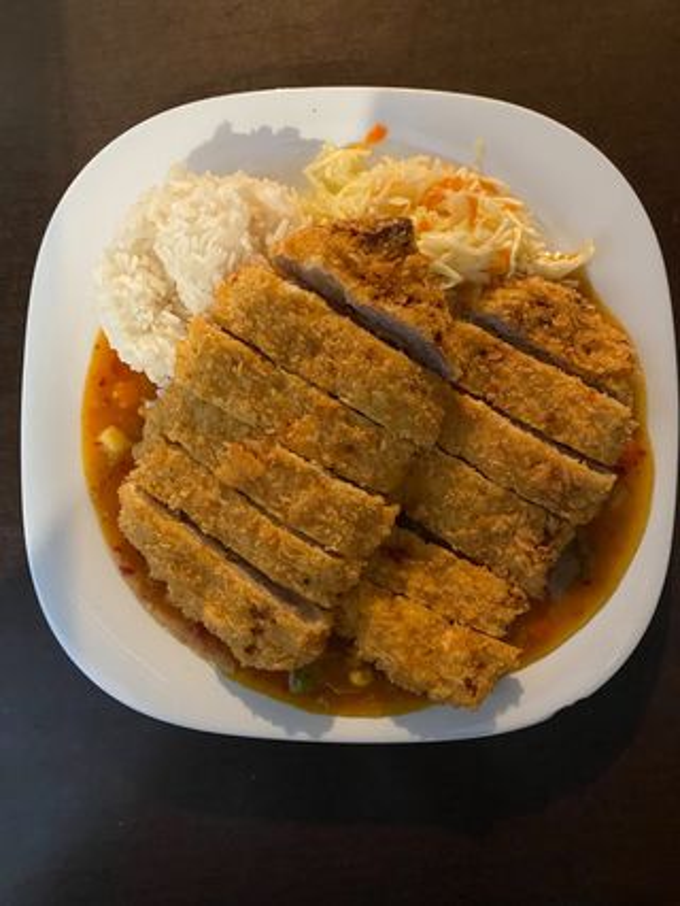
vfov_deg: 67.3
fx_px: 680
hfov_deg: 53.1
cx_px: 340
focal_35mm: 26
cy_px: 453
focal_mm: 4.25
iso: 640
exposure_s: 1/25
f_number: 1.8
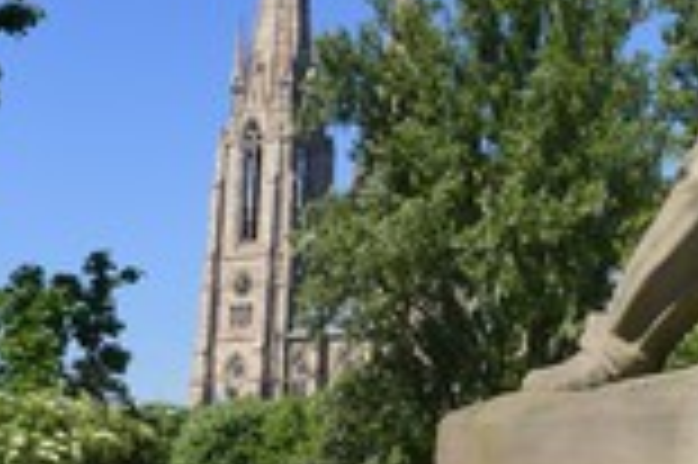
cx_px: 612
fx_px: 1627
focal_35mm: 84
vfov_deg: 16.2
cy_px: 126
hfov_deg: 23.6
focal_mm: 31
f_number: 13
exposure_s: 1/250
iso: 200
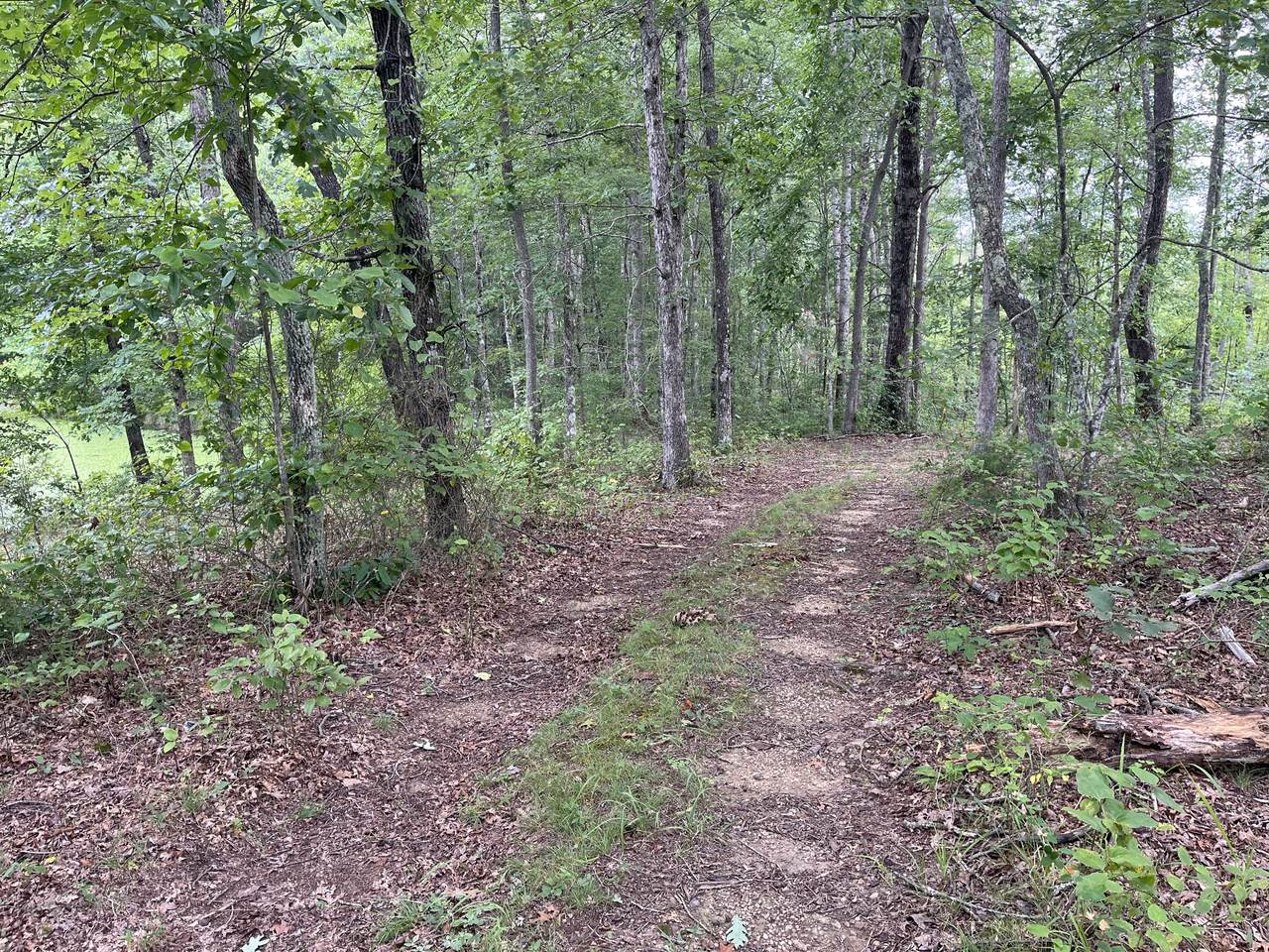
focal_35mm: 26
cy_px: 476
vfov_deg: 53.1
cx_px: 634
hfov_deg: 67.3
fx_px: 953
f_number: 1.6
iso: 64
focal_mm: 5.1
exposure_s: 1/122
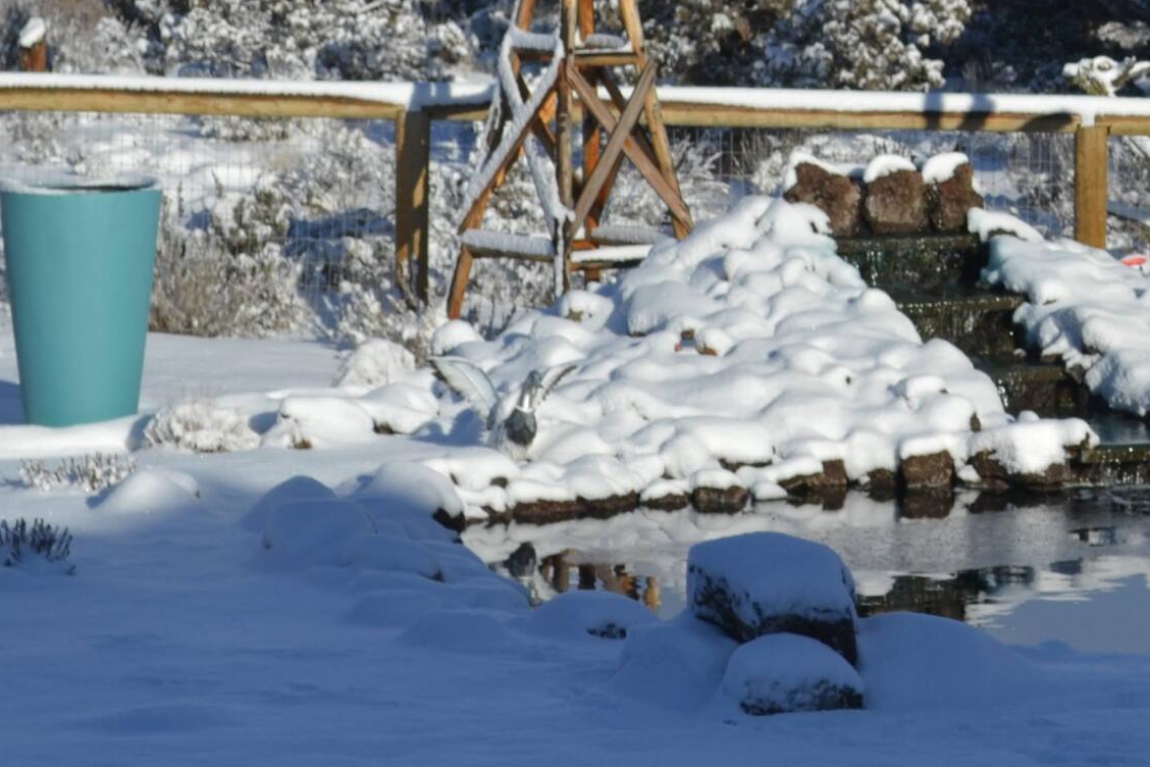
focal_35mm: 219
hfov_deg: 9.4
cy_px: -148
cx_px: 979
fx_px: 7006
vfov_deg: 6.2
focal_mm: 55
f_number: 9
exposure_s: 1/320
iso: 100
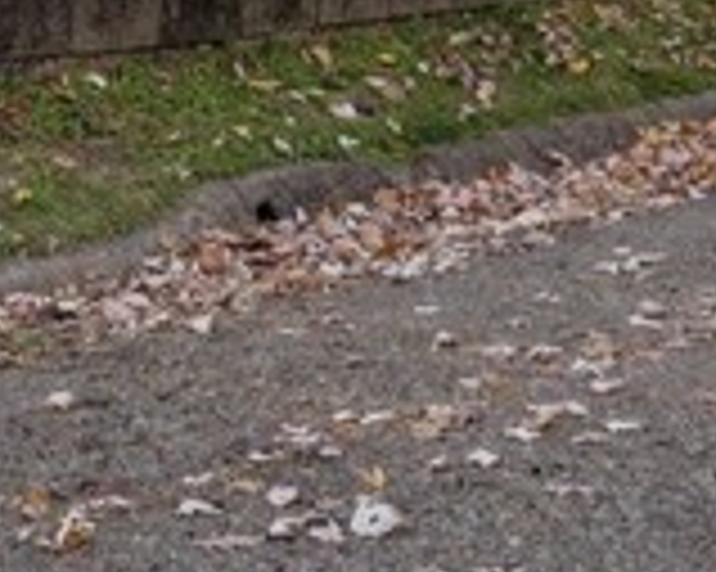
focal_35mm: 122
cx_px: -480
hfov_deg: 14.3
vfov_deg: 12.1
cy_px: -257
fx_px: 2584
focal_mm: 19
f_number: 11
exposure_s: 1/125
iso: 50
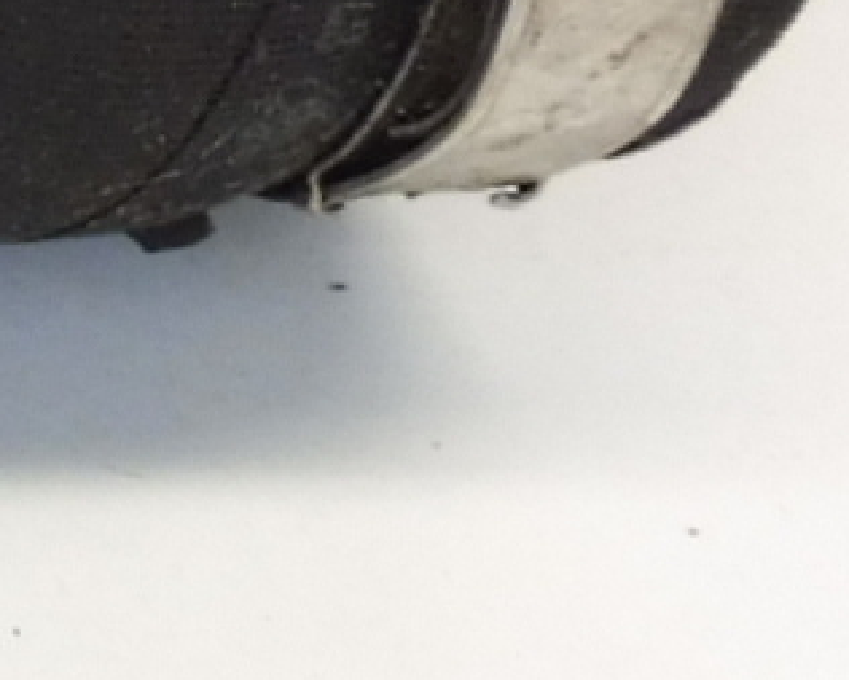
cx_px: -1483
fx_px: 3821
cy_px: -317
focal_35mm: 152
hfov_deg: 10.2
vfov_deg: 9.9
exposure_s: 1/60
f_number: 4
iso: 200
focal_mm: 4.3
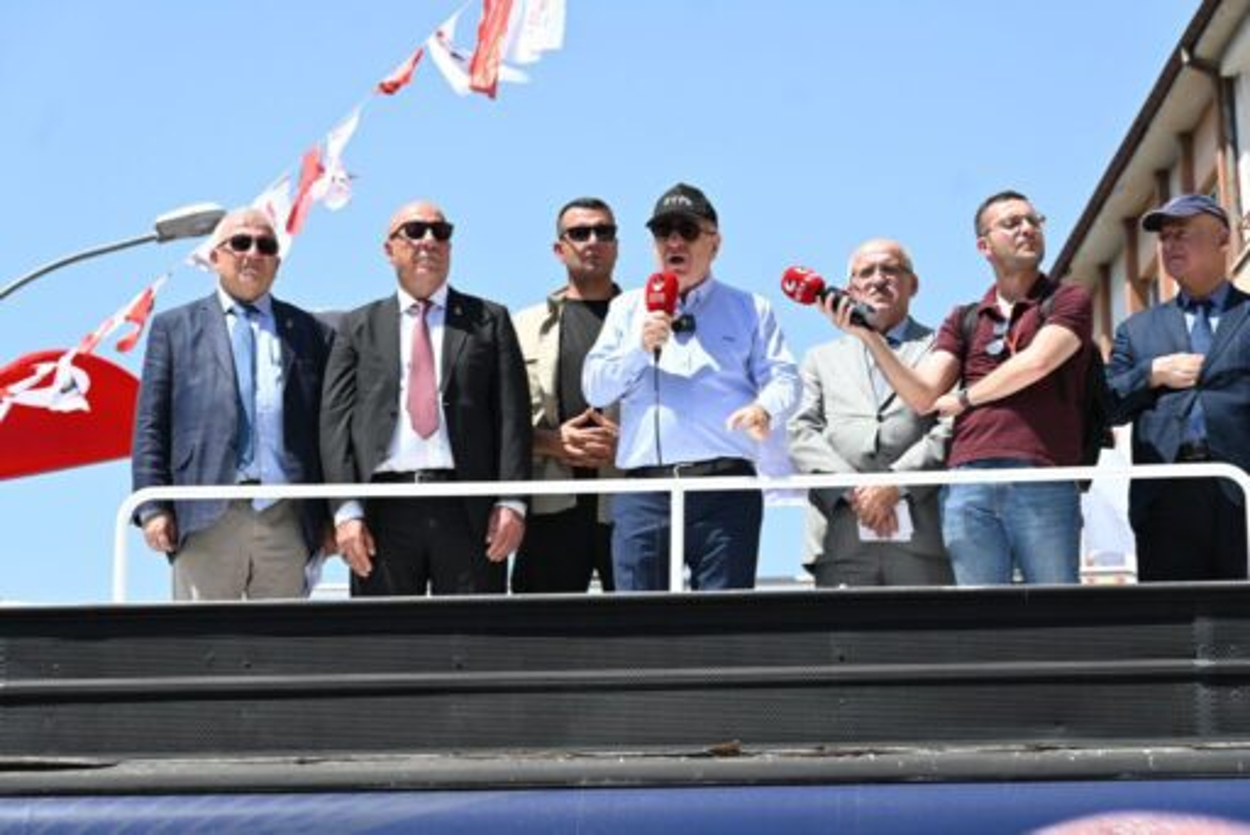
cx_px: 625
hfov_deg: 19.7
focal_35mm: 104
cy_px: 418
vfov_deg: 13.2
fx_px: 3596
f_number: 6.3
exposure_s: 1/320
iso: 100
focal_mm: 69
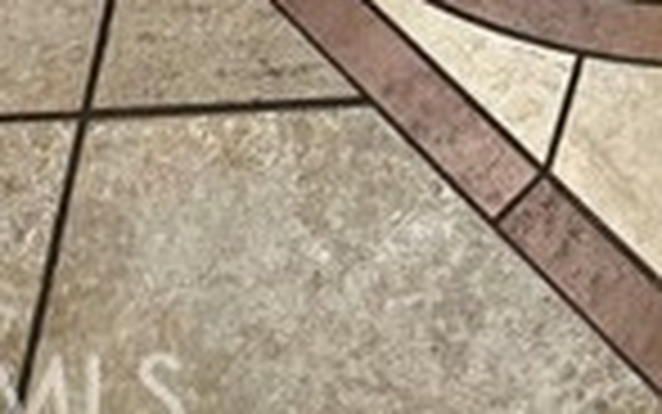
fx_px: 2003
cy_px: -981
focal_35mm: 111
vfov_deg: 8.8
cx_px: 743
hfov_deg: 18.0
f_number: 1.78
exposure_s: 1/60
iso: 400
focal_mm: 6.76
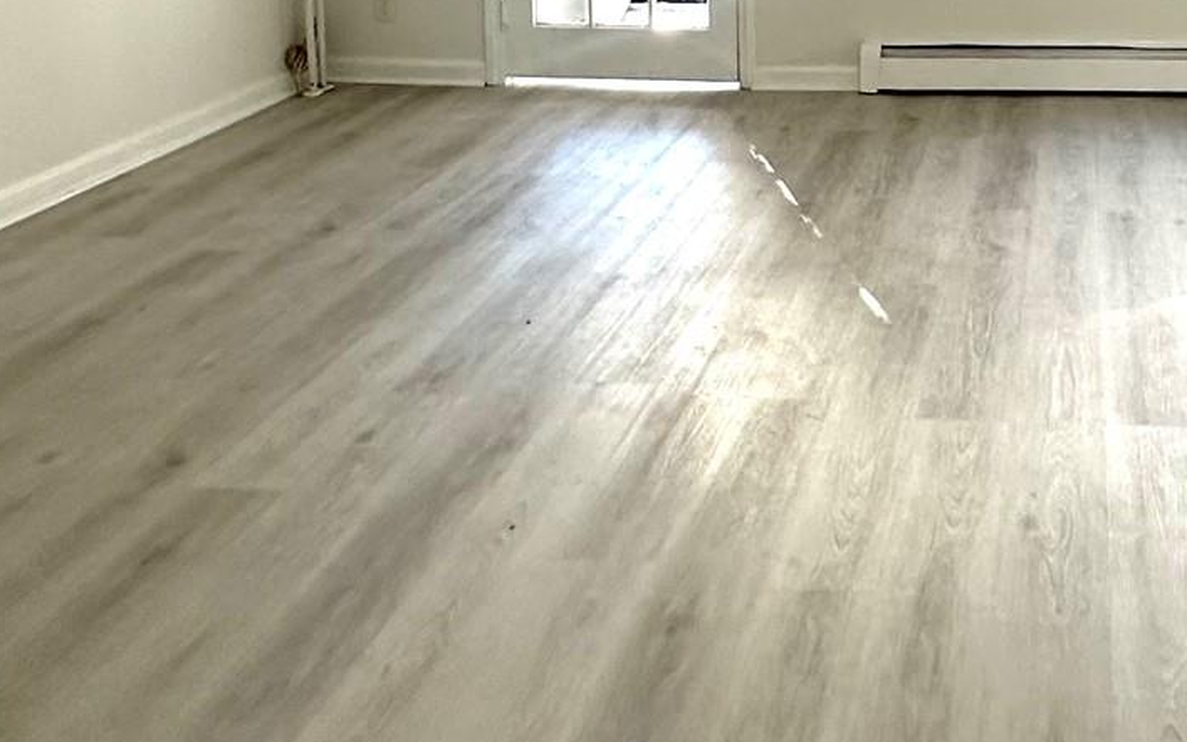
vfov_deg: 26.2
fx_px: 1391
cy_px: -173
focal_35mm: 43
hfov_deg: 43.4
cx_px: 999
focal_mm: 2.22
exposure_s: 1/120
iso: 160
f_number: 2.2
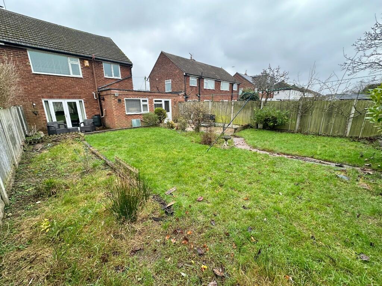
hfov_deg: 102.1
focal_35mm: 14
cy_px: 143
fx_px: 154
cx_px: 191
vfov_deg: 85.7
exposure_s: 1/99
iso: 80
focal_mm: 2.22
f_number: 2.2
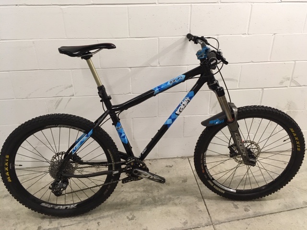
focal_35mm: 29
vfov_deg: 48.2
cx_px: 154
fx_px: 257
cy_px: 115
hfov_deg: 61.7
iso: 125
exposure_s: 1/30
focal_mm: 4.15
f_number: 2.2
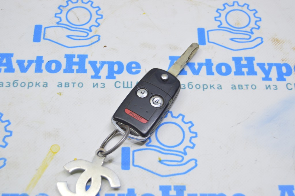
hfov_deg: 31.9
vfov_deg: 21.5
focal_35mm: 63
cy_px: 98
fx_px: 516
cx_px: 148
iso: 400
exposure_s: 1/20
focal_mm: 42
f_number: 5.6
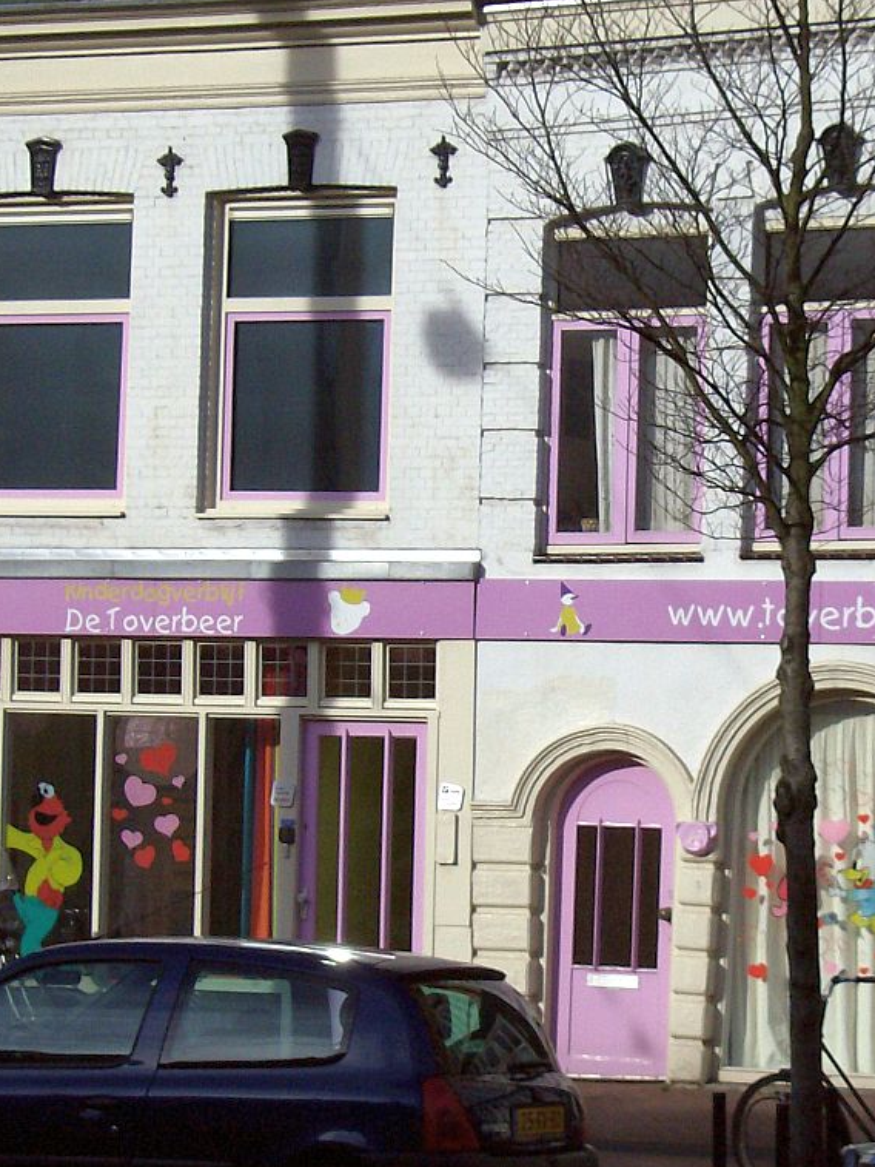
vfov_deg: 14.6
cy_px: 585
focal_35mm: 135
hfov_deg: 11.0
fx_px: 4549
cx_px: 582
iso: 100
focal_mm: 16.6
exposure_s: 1/848
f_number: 7.5
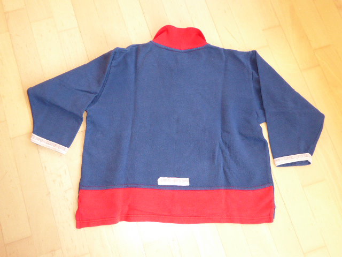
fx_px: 356
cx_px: 171
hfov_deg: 51.4
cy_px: 128
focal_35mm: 36
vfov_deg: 39.7
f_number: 3.7
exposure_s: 1/60
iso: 640
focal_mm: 6.3
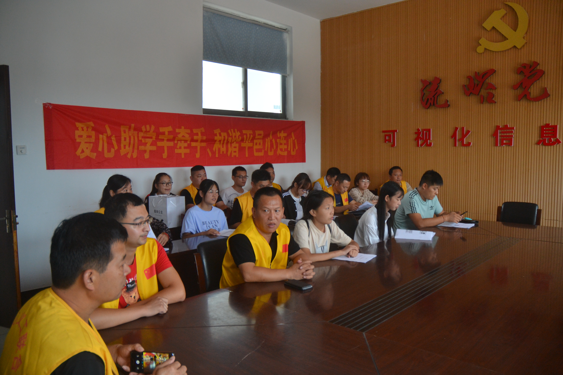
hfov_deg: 67.4
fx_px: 422
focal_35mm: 27
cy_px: 188
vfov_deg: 47.9
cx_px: 282
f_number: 3.5
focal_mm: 18
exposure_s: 1/60
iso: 720
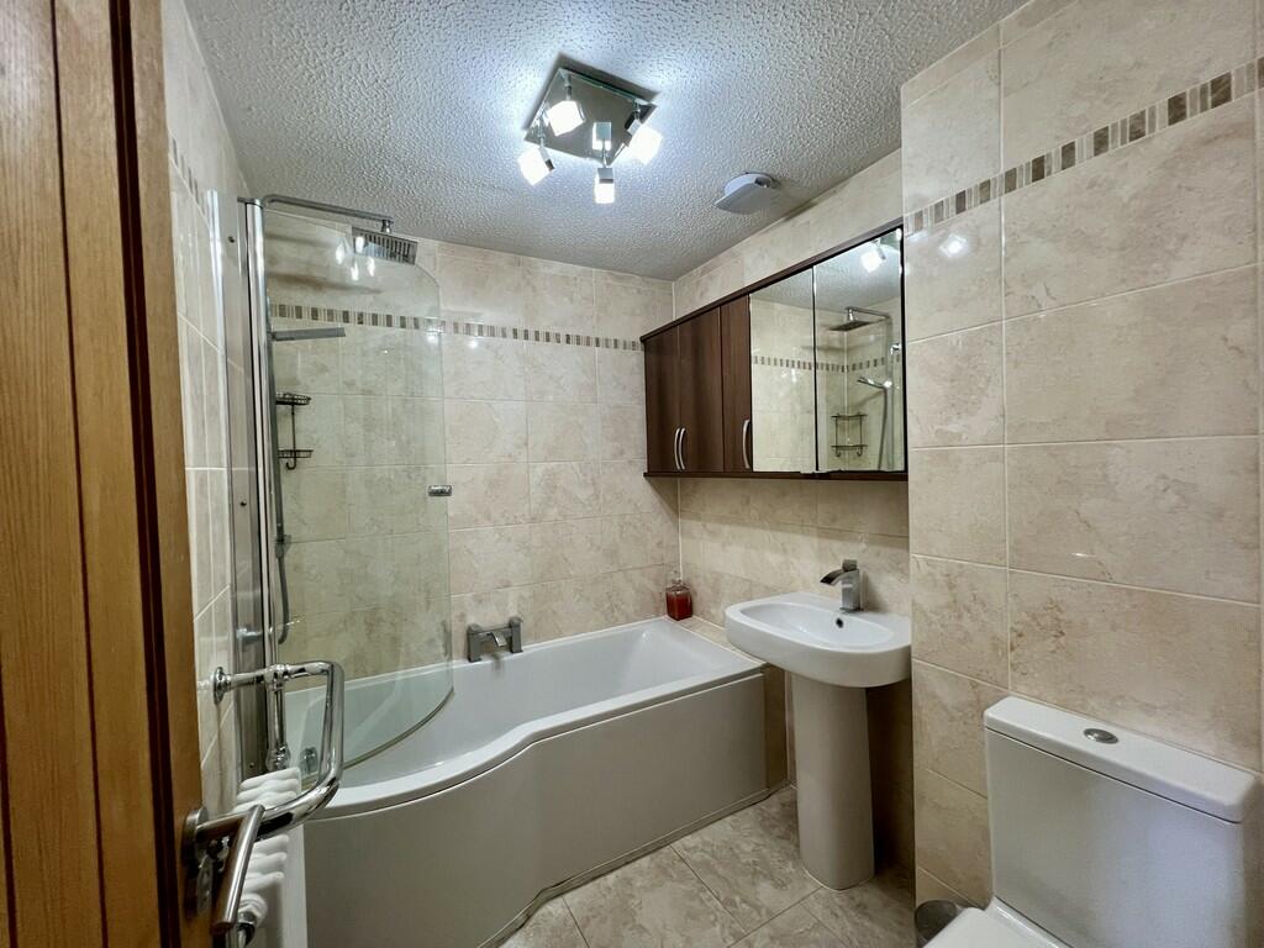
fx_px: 475
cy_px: 474
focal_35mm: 13
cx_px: 632
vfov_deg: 89.9
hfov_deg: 106.2
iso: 160
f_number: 1.8
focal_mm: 1.57
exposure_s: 1/50
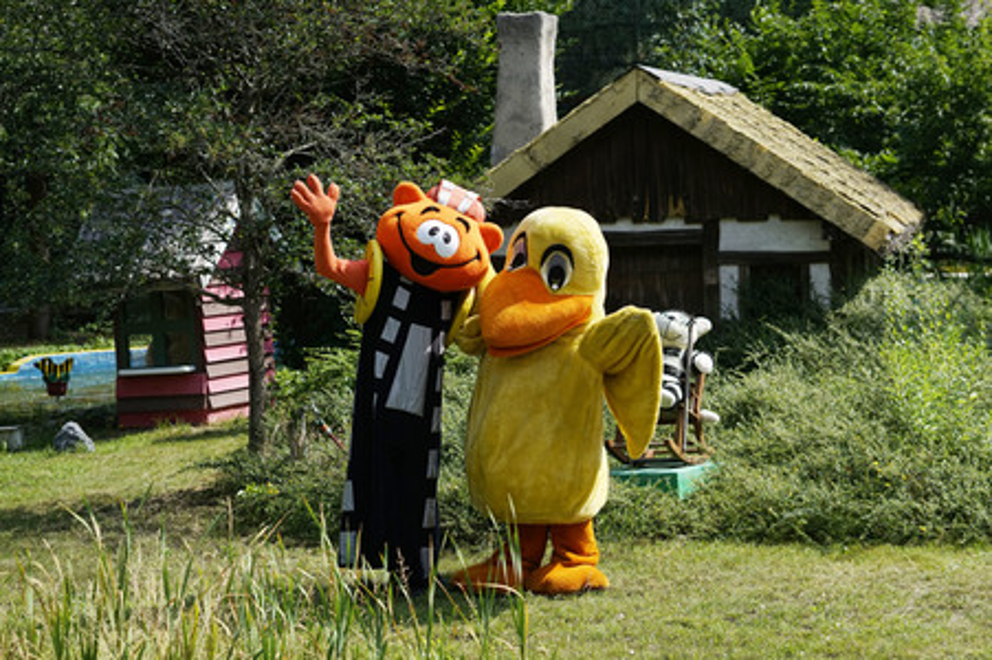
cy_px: 330
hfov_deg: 23.9
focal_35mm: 85
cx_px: 496
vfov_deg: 16.0
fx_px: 2340
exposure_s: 1/4000
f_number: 4.5
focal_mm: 85
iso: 640
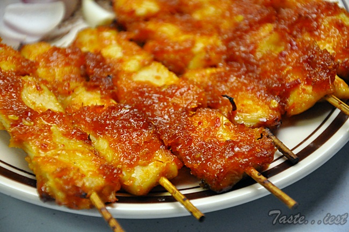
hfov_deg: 13.1
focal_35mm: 158
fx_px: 1525
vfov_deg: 8.7
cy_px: 116
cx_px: 174
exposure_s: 1/60
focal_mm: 105
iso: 2500
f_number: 5.6
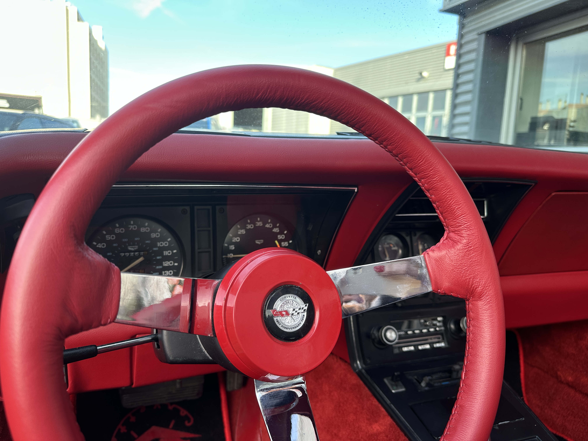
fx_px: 408
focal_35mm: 24
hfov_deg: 71.6
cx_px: 294
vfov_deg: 56.8
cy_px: 220
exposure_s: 1/178
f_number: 1.78
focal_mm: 6.86
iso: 80
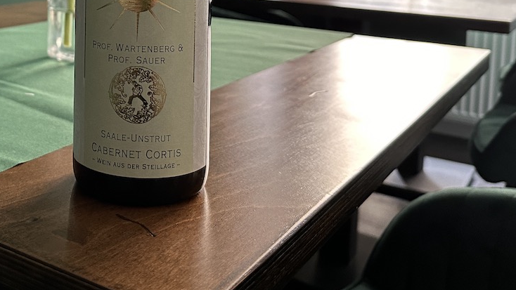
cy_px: -32
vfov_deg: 23.8
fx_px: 643
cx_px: 96
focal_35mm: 47
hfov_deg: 41.6
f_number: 1.78
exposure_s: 1/60
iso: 320
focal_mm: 6.86
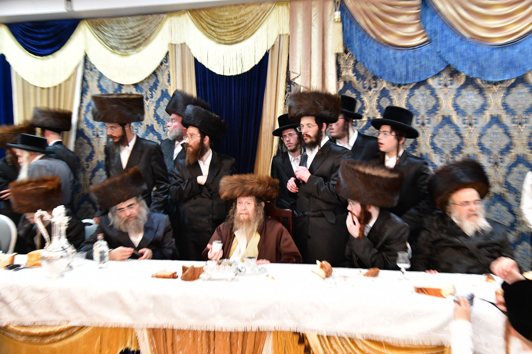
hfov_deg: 48.5
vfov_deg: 33.4
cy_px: 177
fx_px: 591
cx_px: 266
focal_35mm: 40
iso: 4000
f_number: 5.6
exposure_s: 1/100
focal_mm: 40
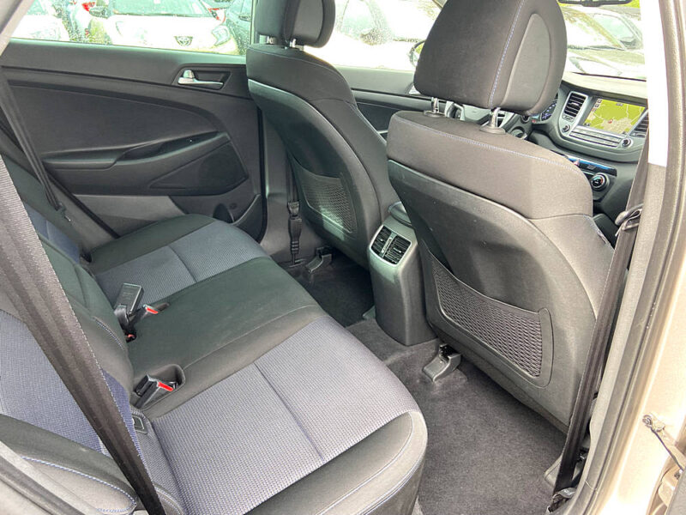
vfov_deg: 53.1
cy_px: 258
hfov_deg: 67.3
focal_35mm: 26
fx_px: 515
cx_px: 343
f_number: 1.8
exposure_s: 1/109
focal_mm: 4.25
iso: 125
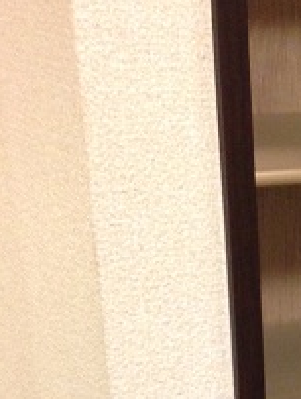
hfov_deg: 13.2
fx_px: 1225
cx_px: 462
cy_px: 477
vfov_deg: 17.6
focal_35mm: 106
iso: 200
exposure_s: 1/20
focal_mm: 4.12
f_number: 2.4
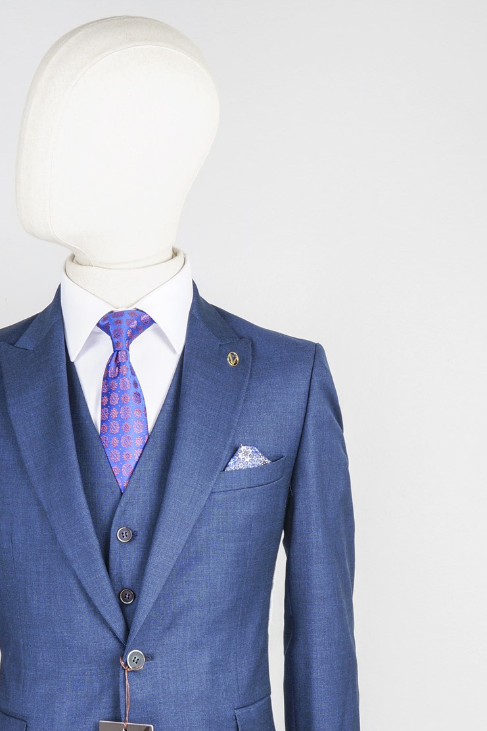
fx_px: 1482
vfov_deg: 27.3
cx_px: 153
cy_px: 558
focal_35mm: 73
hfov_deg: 18.6
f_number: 11
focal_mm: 30
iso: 100
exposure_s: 1/125
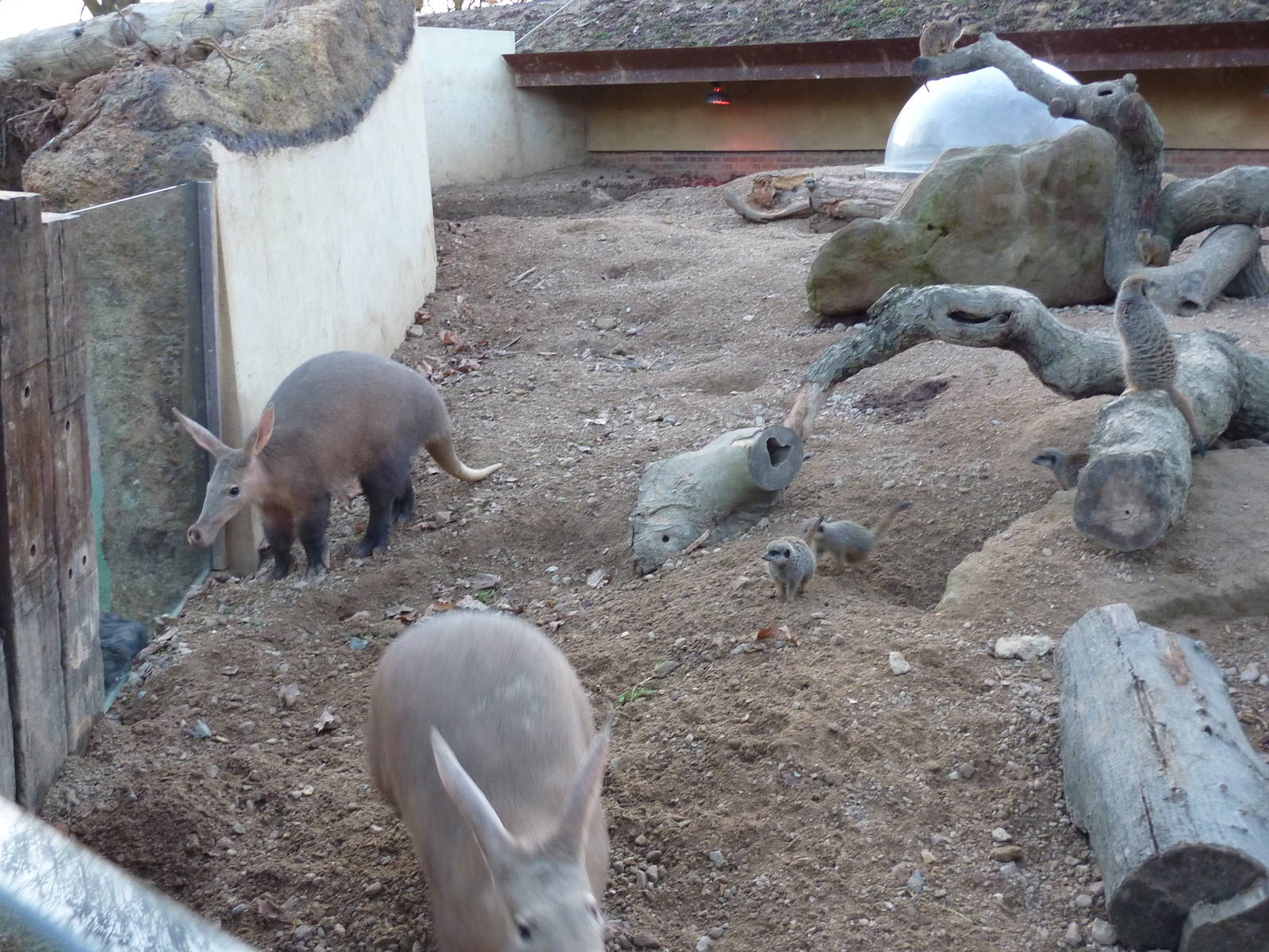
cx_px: 634
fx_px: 1283
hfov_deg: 52.6
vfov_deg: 40.7
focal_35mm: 35
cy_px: 476
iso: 250
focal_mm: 5.7
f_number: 3.5
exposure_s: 1/30
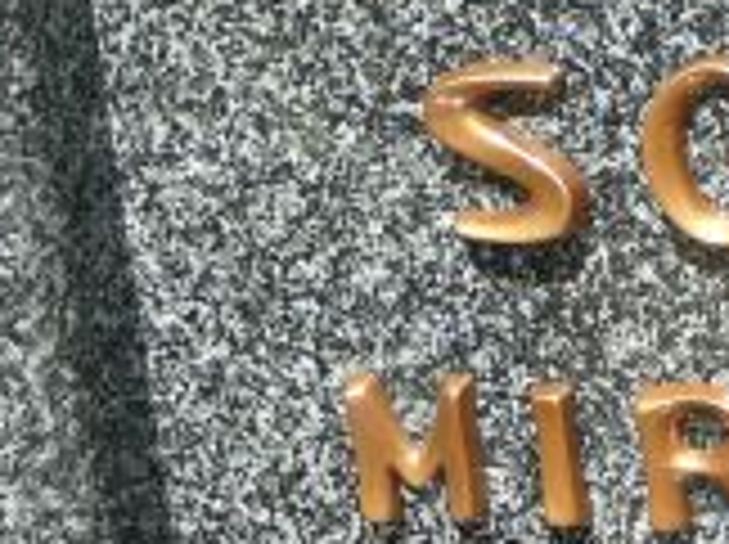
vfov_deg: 7.2
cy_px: 373
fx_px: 4332
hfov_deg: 9.5
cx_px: 940
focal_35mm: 206
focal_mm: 7.8
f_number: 3.4
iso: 80
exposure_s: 1/500
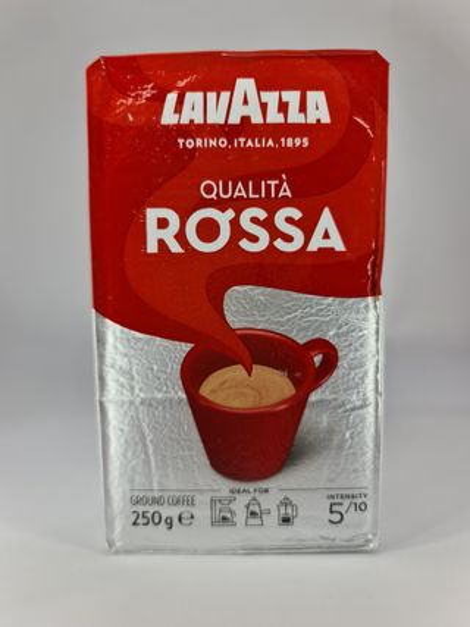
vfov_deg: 69.4
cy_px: 314
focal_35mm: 25
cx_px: 235
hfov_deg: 54.9
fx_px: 453
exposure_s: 1/100
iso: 50
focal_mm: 7
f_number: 1.8
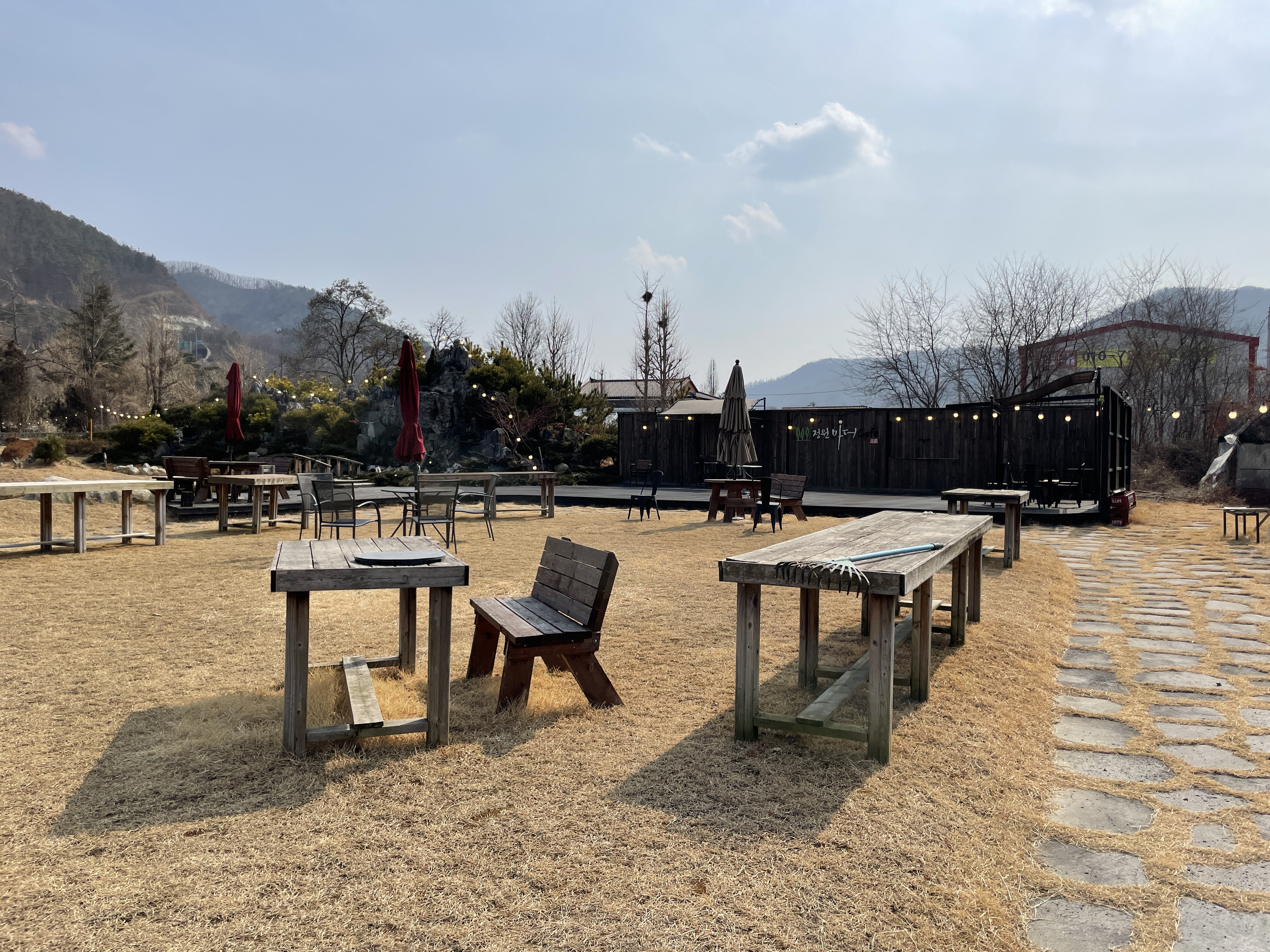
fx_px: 954
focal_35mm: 26
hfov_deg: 67.3
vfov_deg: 53.1
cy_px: 476
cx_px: 635
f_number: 1.6
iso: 32
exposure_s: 1/8403
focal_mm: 4.2
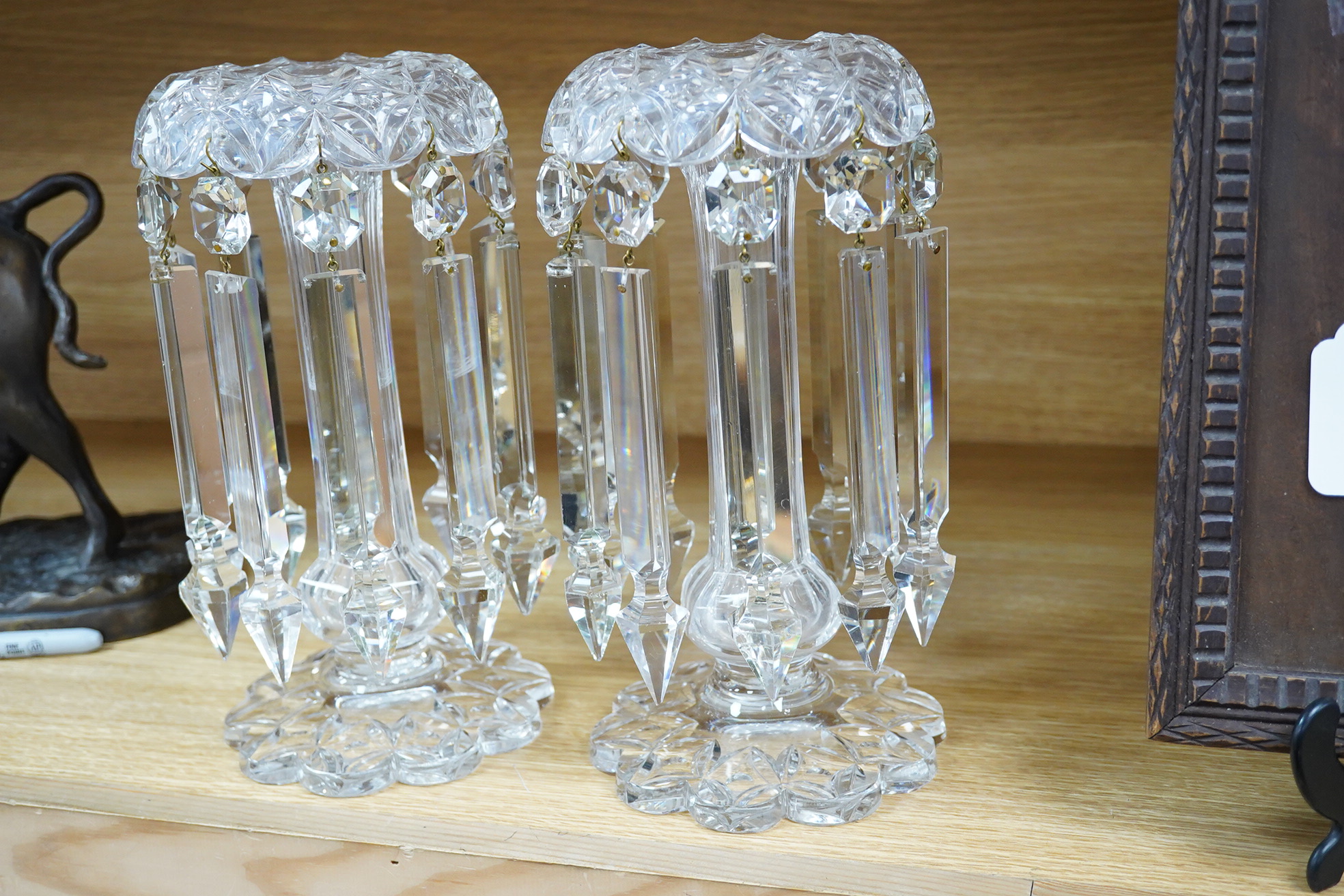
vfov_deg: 29.9
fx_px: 1680
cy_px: 448
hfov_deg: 43.6
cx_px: 672
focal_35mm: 45
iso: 2500
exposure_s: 1/160
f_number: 7.1
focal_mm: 30
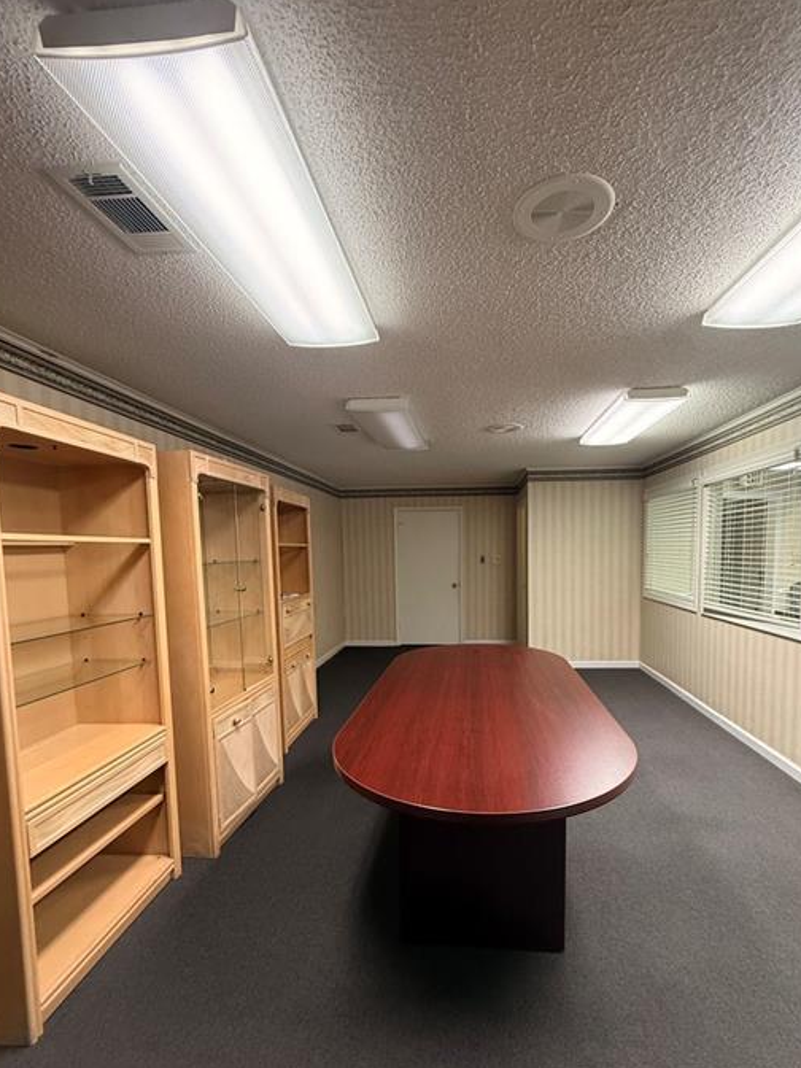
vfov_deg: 94.1
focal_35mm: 16
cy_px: 591
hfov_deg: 77.9
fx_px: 494
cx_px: 437
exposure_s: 1/60
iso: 250
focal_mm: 2.22
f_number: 2.2
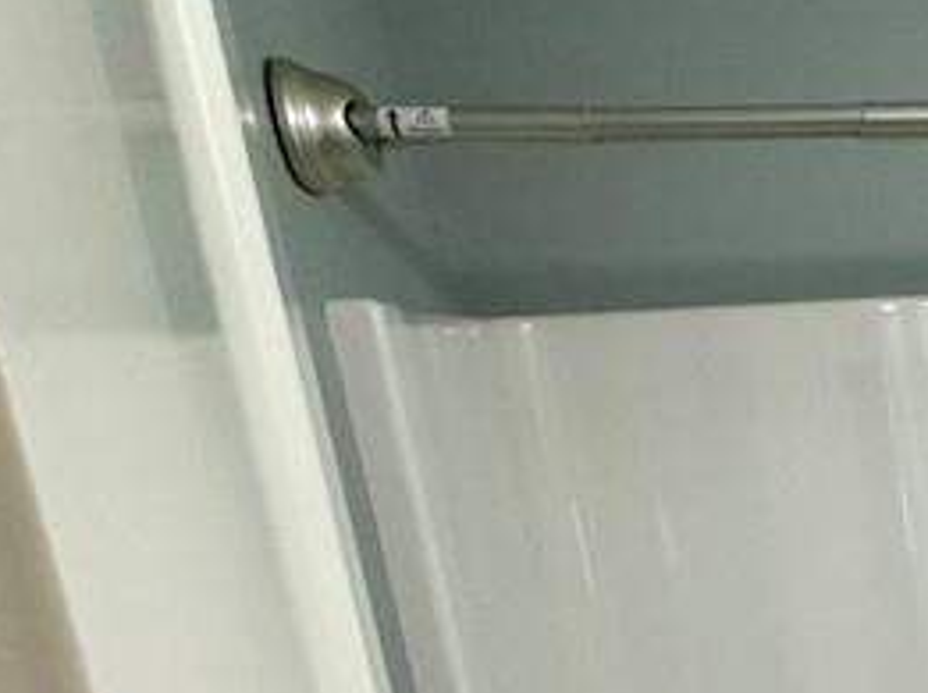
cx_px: 1515
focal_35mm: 55
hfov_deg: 24.1
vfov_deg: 25.6
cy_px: 636
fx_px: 1472
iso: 250
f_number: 2.2
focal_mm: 2.22
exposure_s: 1/120
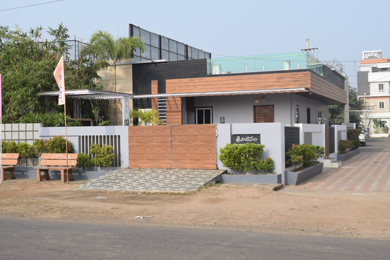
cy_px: 130
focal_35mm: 46
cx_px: 195
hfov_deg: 42.3
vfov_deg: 29.0
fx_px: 504
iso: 200
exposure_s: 1/320
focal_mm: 31
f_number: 9
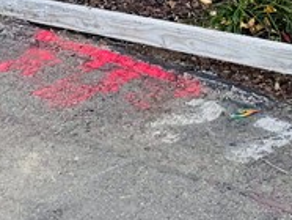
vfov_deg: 10.1
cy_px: -277
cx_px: 174
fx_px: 1115
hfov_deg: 14.9
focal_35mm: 132
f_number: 1.78
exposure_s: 1/535
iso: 80
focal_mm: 6.76
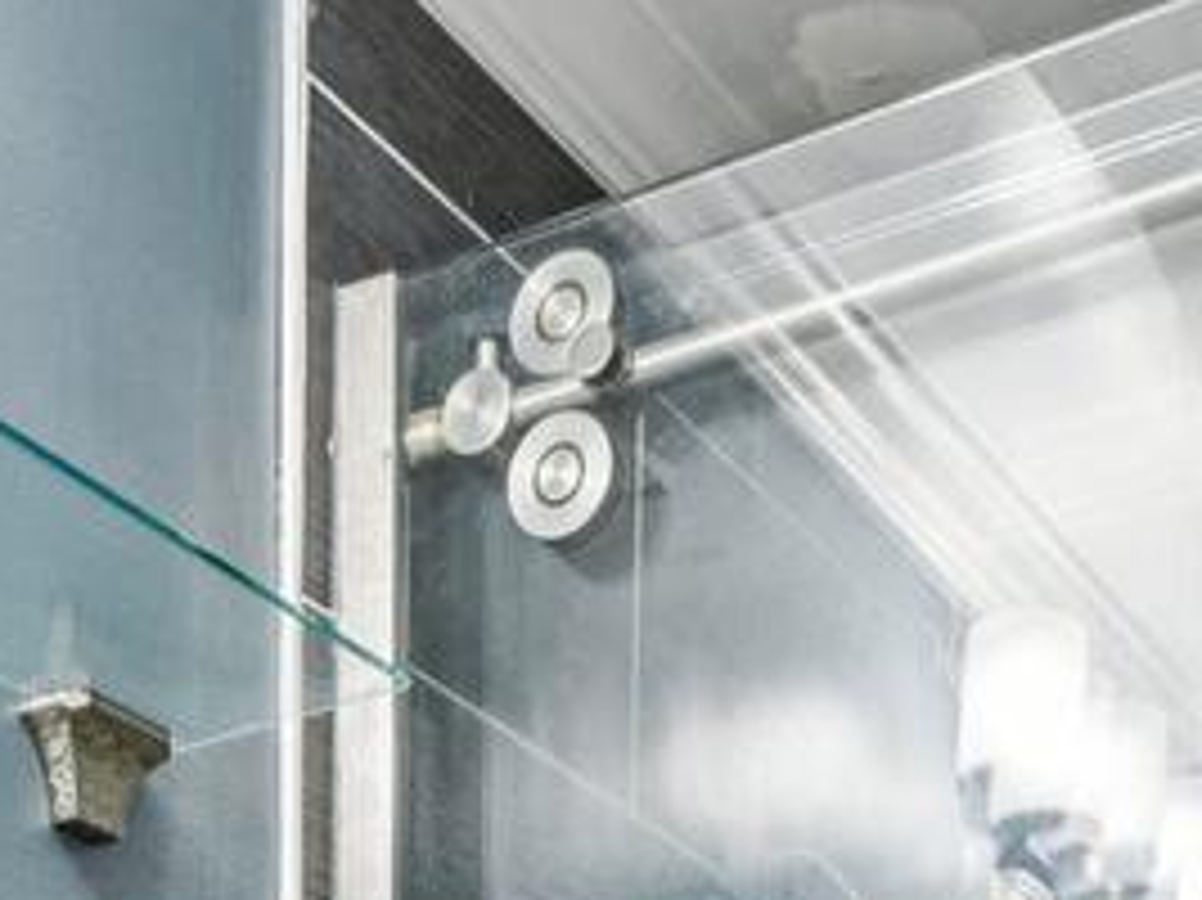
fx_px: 2881
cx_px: 482
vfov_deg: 14.3
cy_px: 1901
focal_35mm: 83
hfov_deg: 23.5
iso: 400
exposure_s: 1/4
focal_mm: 16
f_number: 7.1
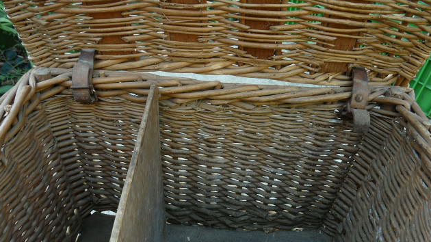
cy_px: 154
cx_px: 214
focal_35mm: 31
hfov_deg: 62.6
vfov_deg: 37.5
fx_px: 354
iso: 100
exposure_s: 1/40
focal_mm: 4.6
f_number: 2.8
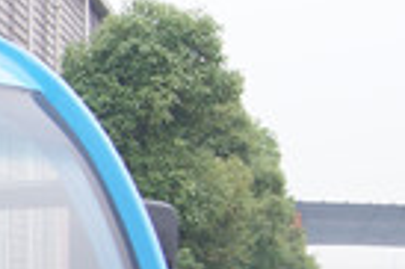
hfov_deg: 8.2
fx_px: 2562
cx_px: -621
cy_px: 404
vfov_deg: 5.9
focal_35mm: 228
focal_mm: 26
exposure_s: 1/160
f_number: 6.3
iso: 100
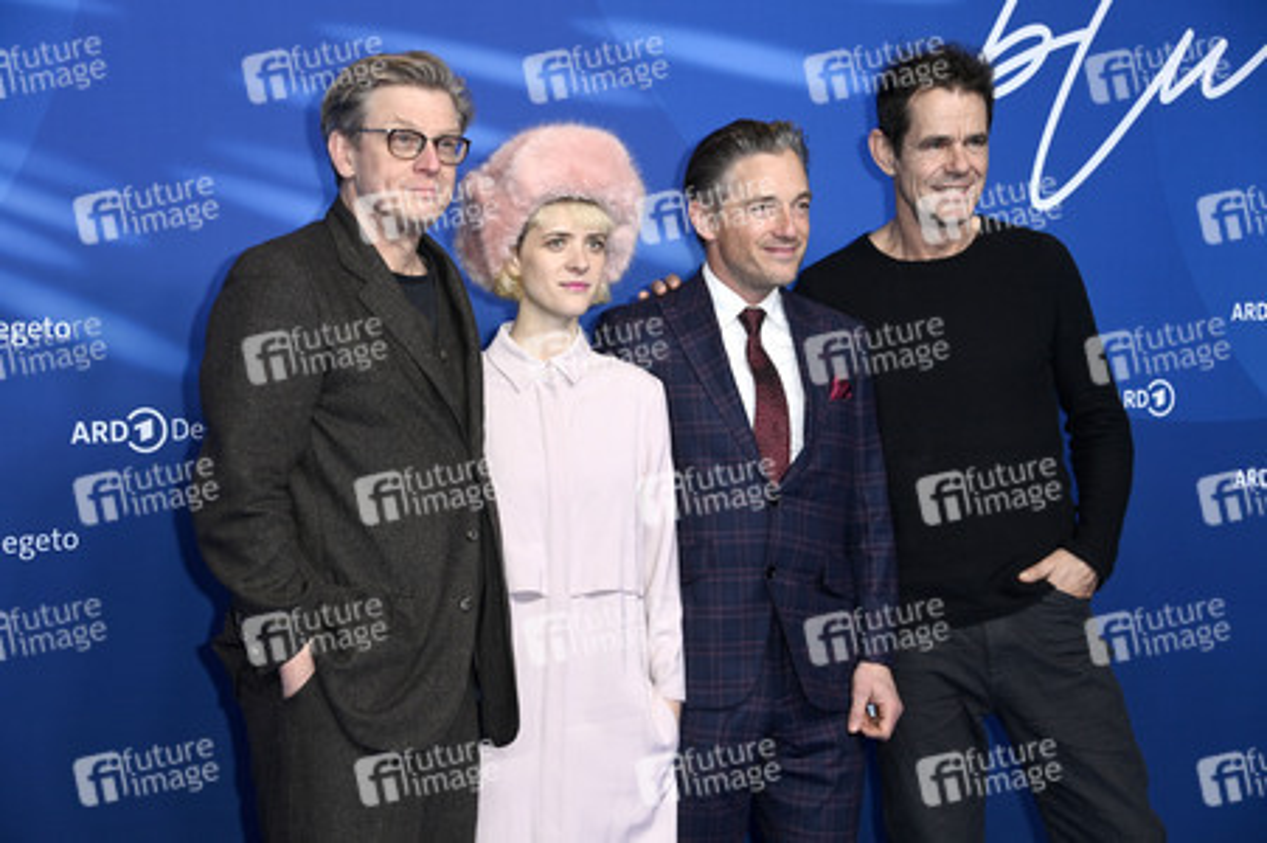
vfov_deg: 16.6
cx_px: 634
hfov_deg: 24.8
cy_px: 422
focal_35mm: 82
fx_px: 2884
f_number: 5.6
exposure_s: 1/250
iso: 1000
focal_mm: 82
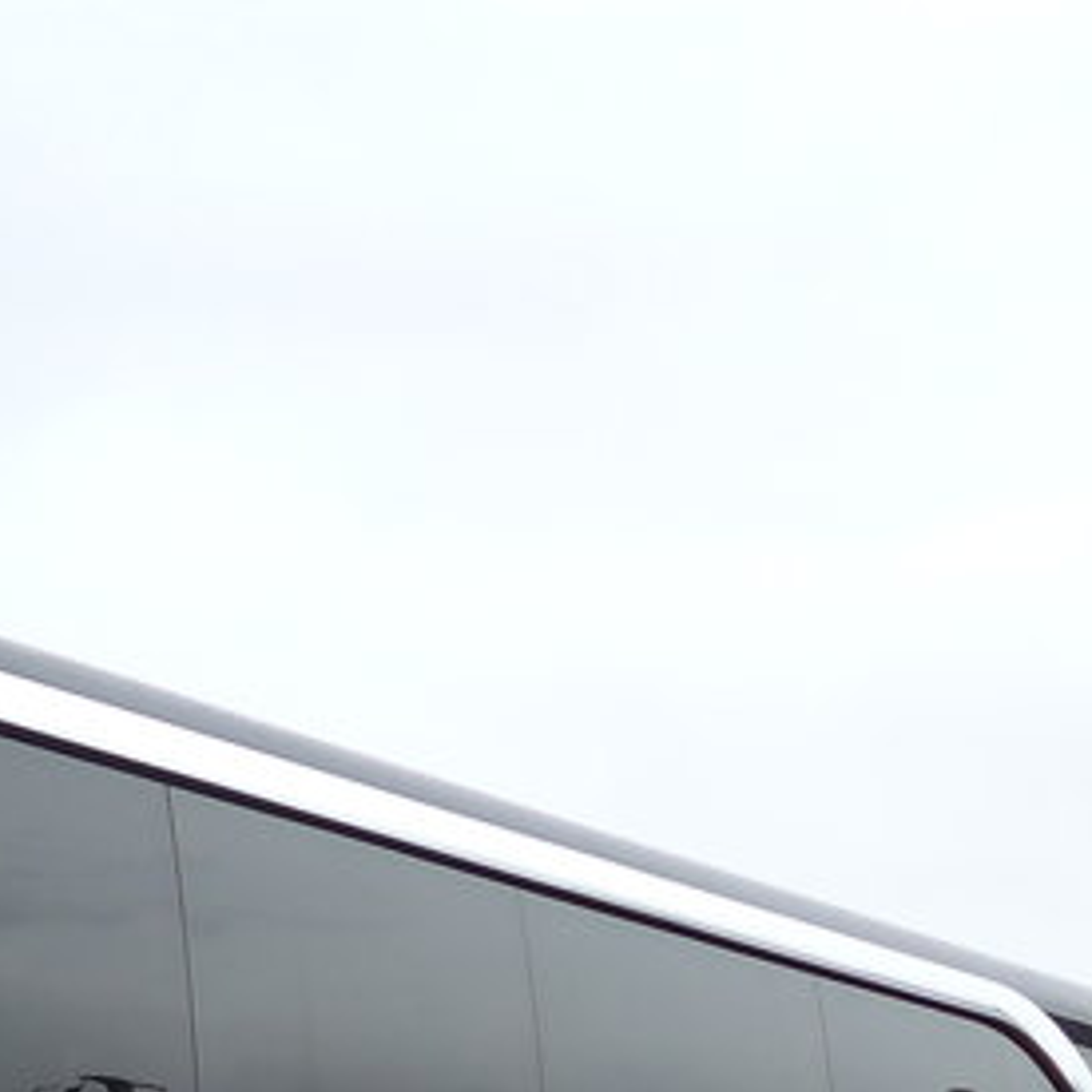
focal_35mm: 139
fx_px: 4961
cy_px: 1231
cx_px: -623
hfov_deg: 11.9
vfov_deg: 12.3
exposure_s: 1/640
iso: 80
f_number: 2.8
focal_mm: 7.5
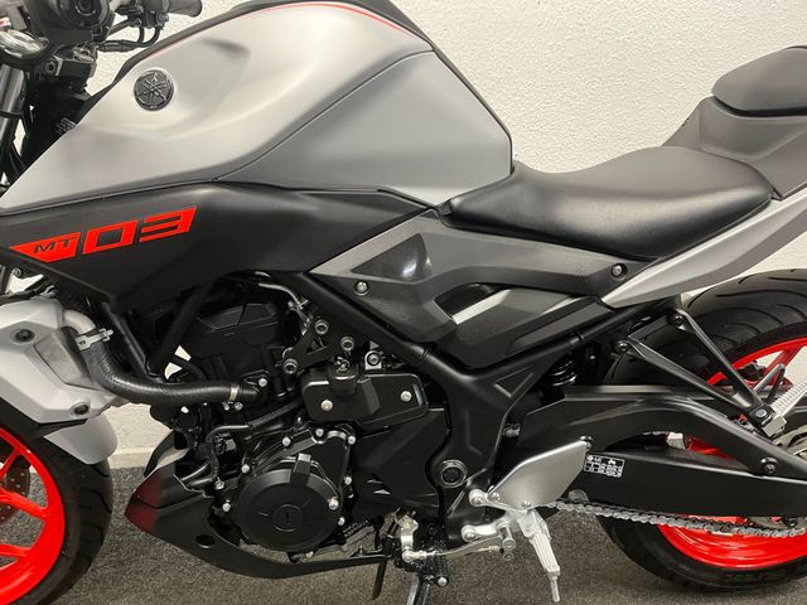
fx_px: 606
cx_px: 404
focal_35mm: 26
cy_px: 302
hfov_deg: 67.3
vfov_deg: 53.1
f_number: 1.6
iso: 320
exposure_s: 1/50
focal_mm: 5.1
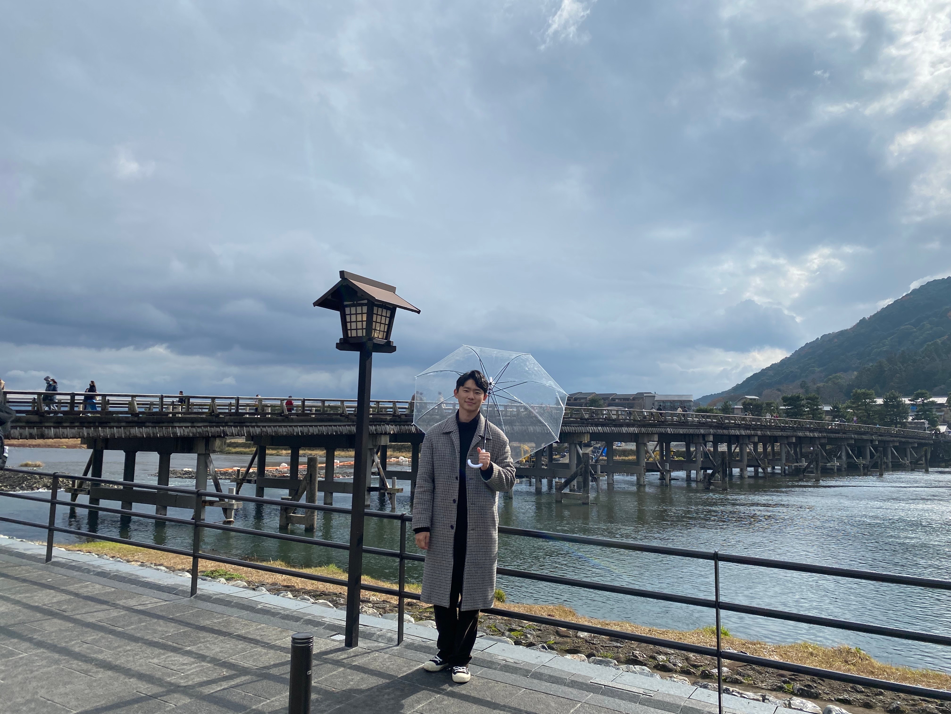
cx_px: 476
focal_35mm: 26
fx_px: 714
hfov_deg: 67.3
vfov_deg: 53.1
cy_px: 357
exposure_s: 1/5025
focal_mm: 4.25
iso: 32
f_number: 1.8
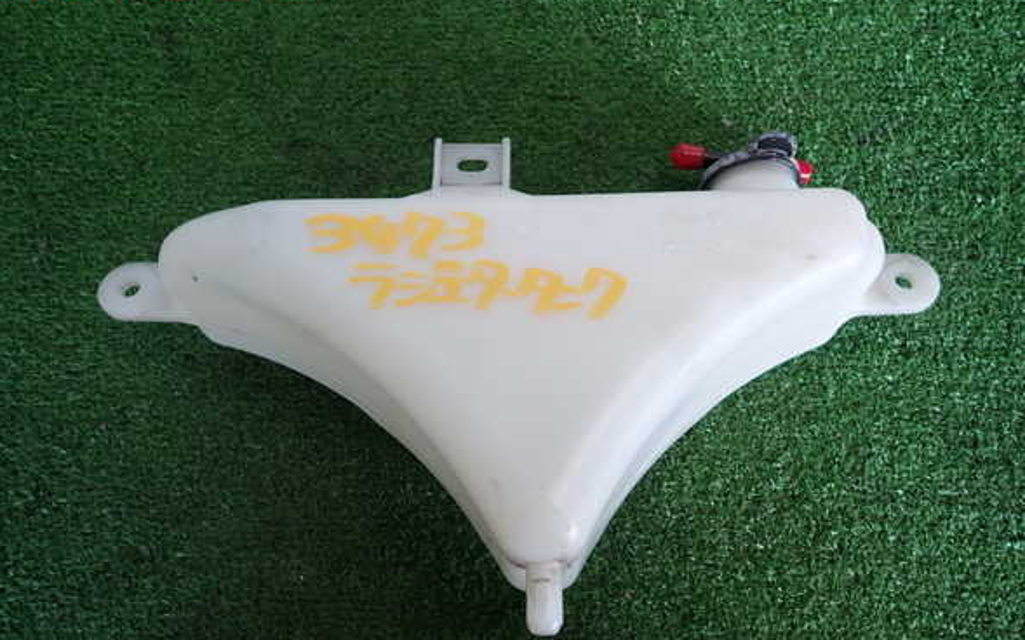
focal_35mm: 27
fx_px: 754
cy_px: 353
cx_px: 519
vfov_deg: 45.9
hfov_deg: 68.4
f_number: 2
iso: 125
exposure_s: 1/60
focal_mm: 4.5
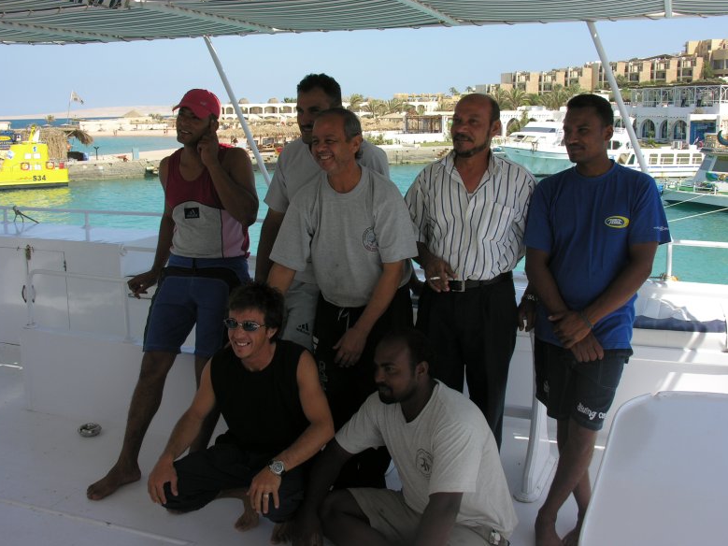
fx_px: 799
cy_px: 267
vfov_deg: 37.7
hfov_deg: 49.0
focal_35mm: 38
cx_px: 364
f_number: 5.6
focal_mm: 9.5
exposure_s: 1/196
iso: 50
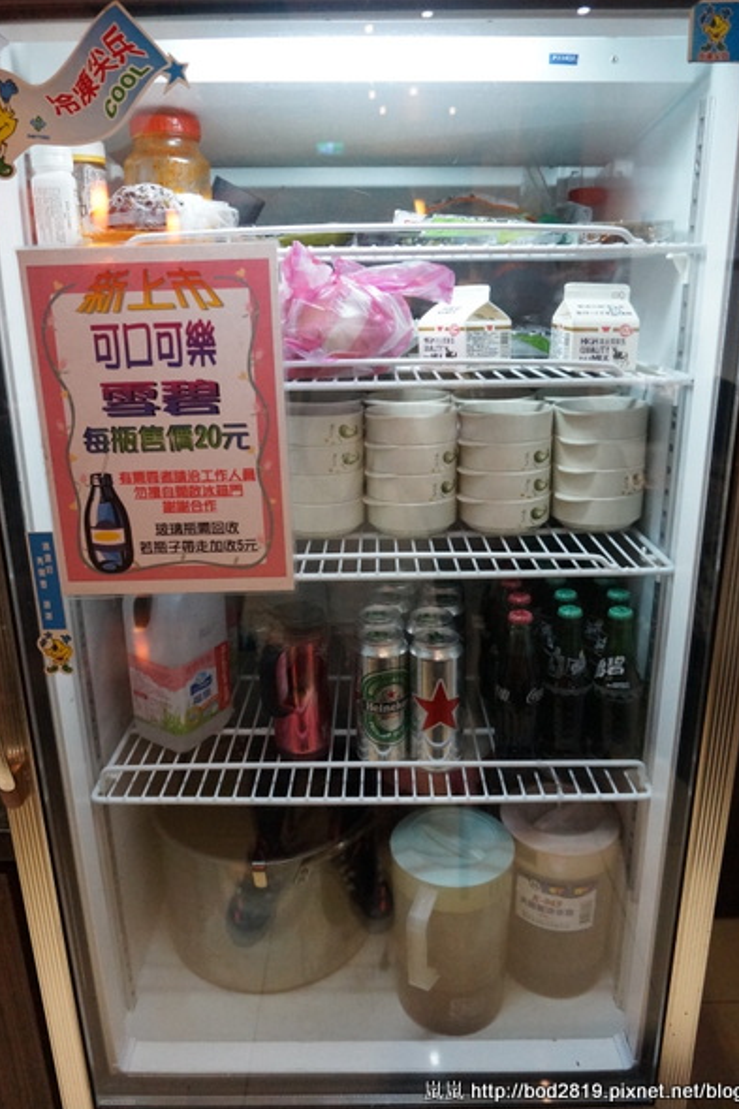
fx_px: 801
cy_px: 526
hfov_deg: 49.5
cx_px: 377
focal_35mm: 26
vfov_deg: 69.4
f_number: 3.5
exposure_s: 1/100
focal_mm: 16
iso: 3200
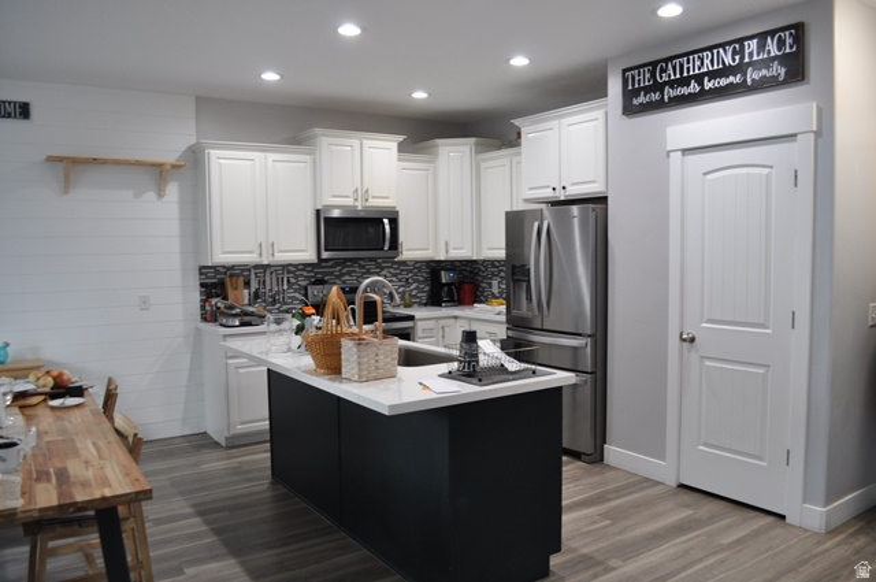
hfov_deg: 67.4
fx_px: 656
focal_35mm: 27
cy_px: 291
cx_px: 438
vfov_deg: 47.8
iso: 400
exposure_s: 1/25
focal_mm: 18
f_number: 5
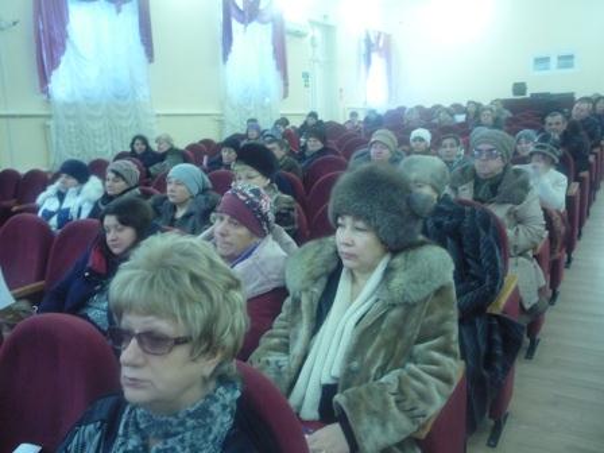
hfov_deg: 58.4
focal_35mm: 31
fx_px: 541
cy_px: 226
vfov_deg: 45.4
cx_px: 302
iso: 400
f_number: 3.3
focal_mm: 5.3
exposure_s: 1/8
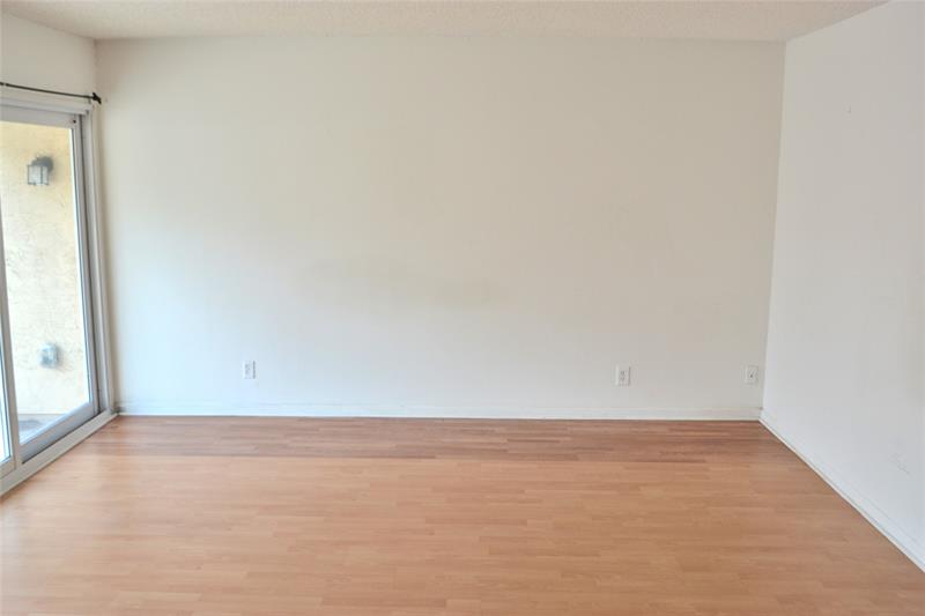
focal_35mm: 33
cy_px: 308
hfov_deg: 57.2
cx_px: 462
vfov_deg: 40.0
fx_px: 848
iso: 400
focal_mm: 22
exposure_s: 1/125
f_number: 5.6
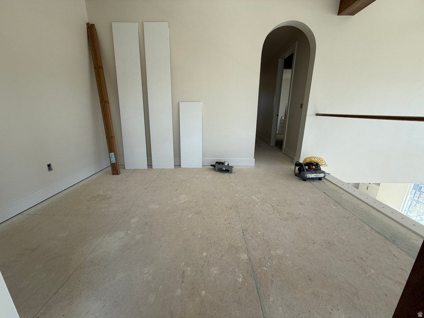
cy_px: 159
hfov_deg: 102.1
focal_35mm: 14
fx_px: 171
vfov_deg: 85.7
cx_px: 212
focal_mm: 2.22
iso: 50
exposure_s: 1/99
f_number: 2.2
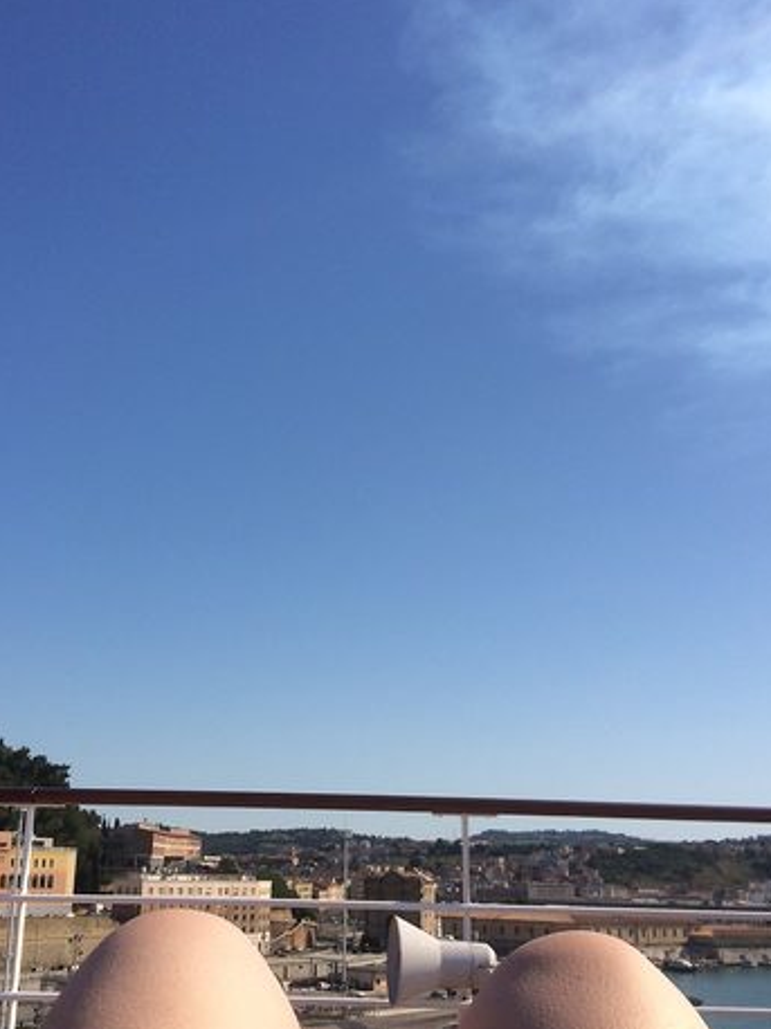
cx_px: 319
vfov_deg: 49.0
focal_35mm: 38
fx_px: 1130
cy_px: 514
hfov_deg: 37.6
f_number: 2.2
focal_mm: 4.15
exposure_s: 1/3165
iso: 32
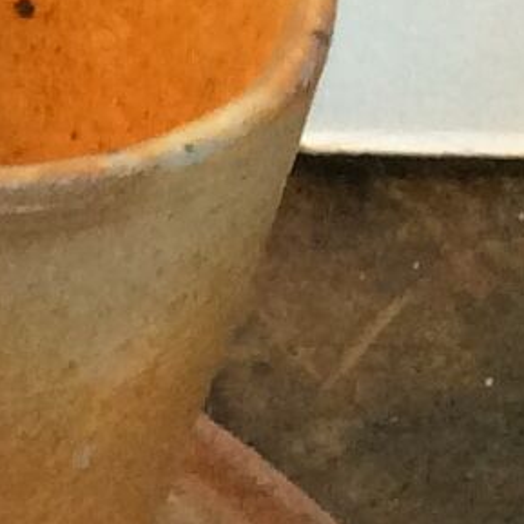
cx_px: -1643
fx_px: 4333
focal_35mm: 253
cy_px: 121
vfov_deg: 6.9
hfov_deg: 5.8
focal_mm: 3.3
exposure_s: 1/25
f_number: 2.4
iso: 100
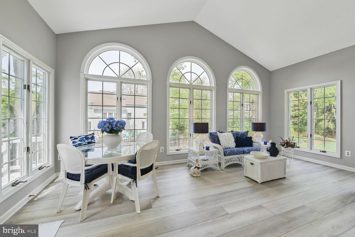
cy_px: 118
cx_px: 178
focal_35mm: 14
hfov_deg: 104.3
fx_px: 138
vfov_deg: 81.2
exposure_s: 1/320
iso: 800
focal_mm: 14
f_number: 7.1
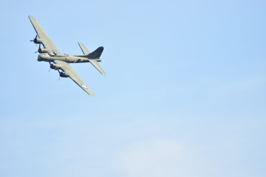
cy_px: 88
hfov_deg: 2.3
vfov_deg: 1.5
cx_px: 133
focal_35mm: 900
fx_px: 6652
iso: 500
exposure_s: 1/1250
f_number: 6.3
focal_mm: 600
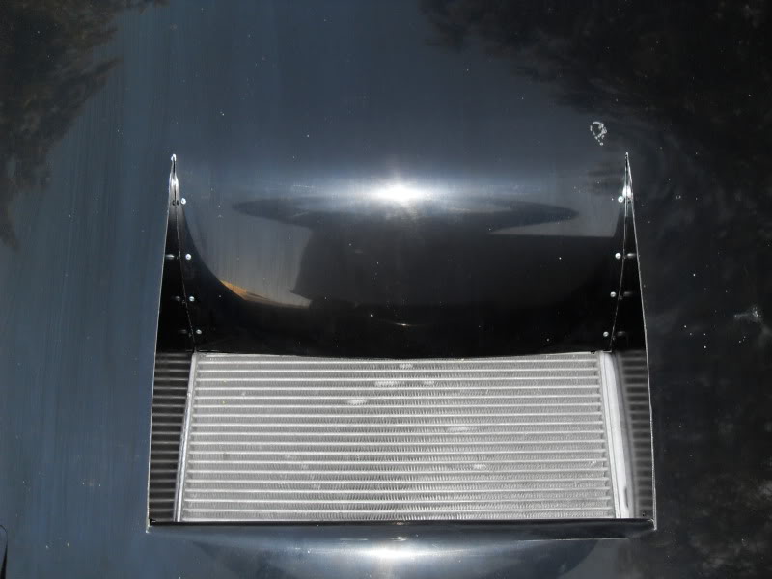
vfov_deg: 41.8
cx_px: 386
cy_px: 290
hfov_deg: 54.0
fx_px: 758
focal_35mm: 34
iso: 100
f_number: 2.8
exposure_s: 1/45
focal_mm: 6.3
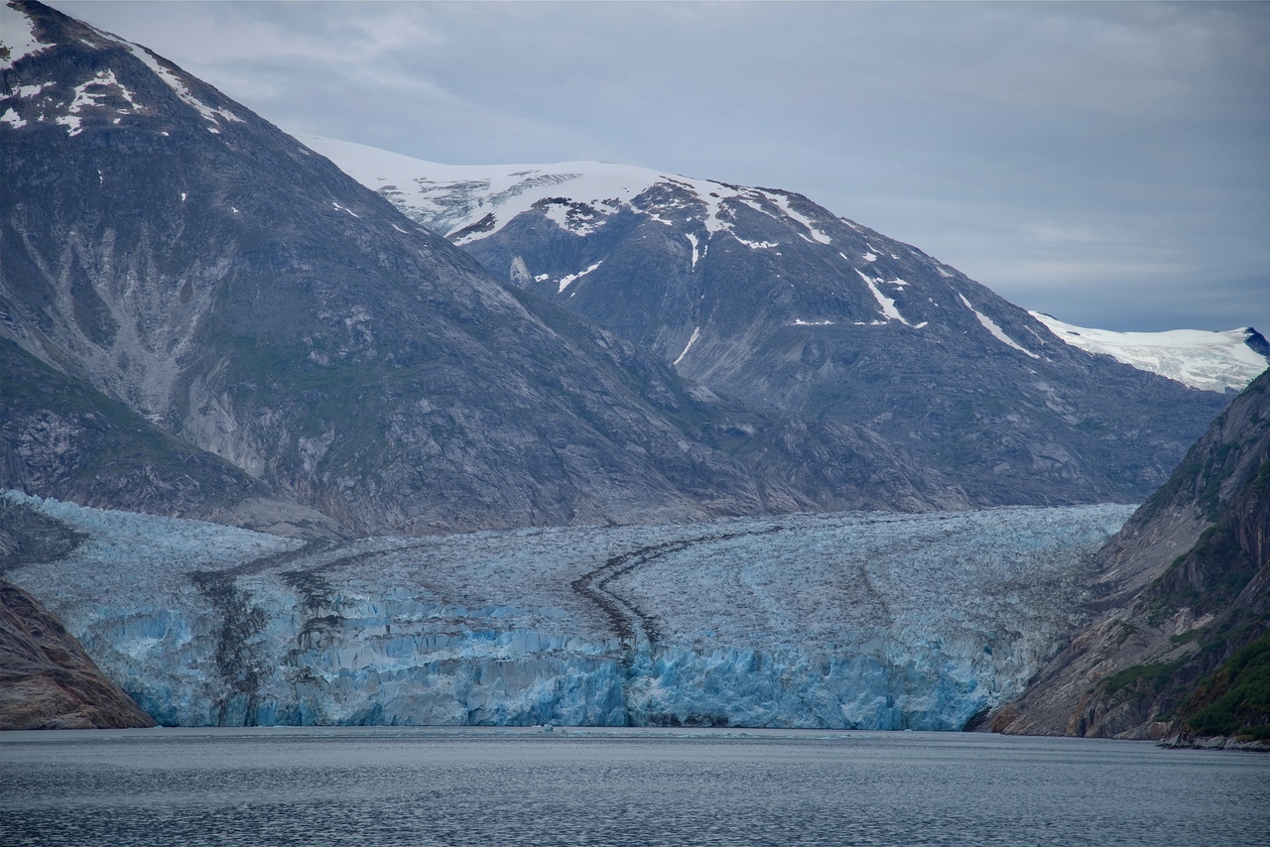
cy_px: 424
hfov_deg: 17.1
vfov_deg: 11.4
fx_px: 4234
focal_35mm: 120
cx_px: 635
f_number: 6.3
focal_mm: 120
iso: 100
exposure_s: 1/250
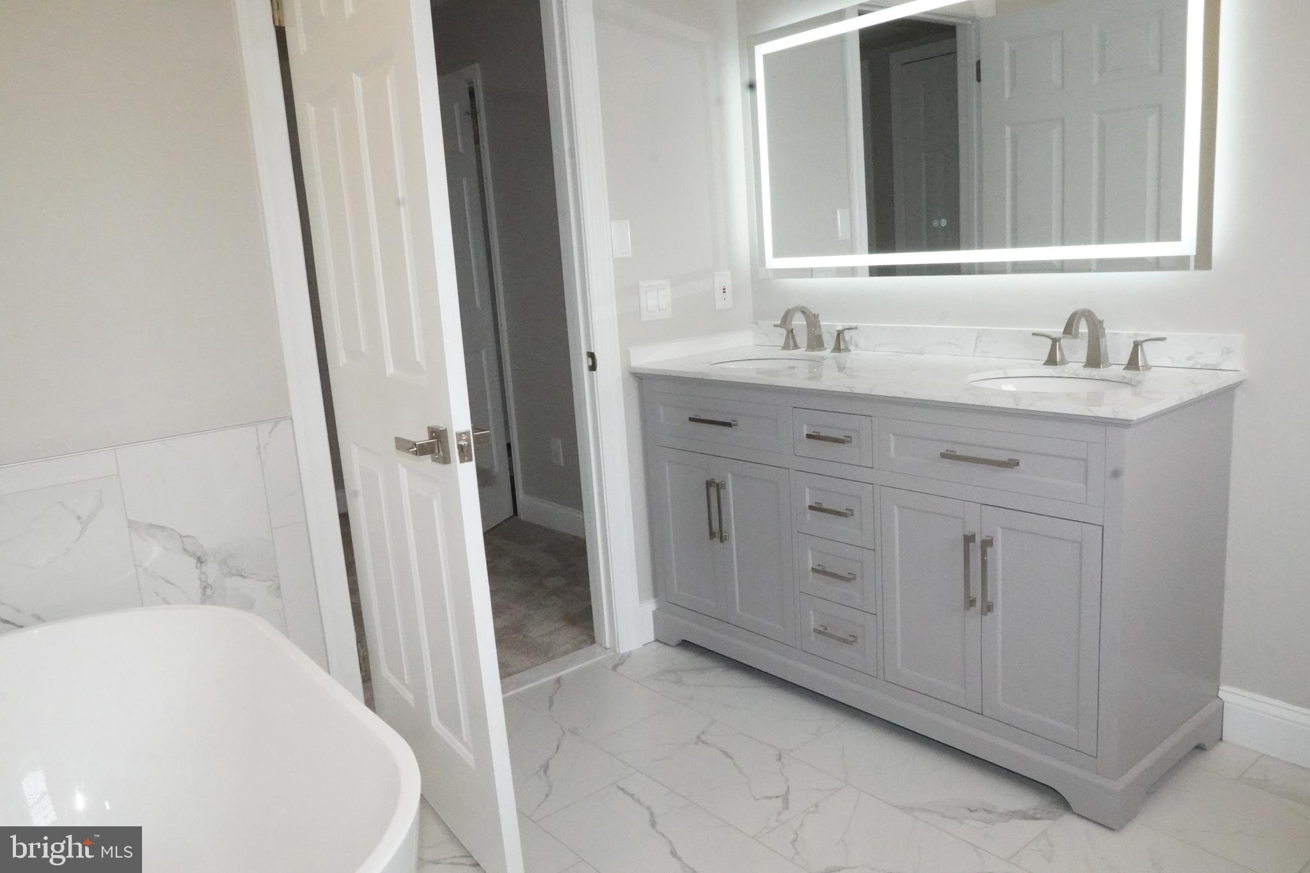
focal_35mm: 27
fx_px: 982
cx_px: 655
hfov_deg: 67.4
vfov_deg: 47.9
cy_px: 436
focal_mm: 18
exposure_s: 1/160
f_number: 22
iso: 12800
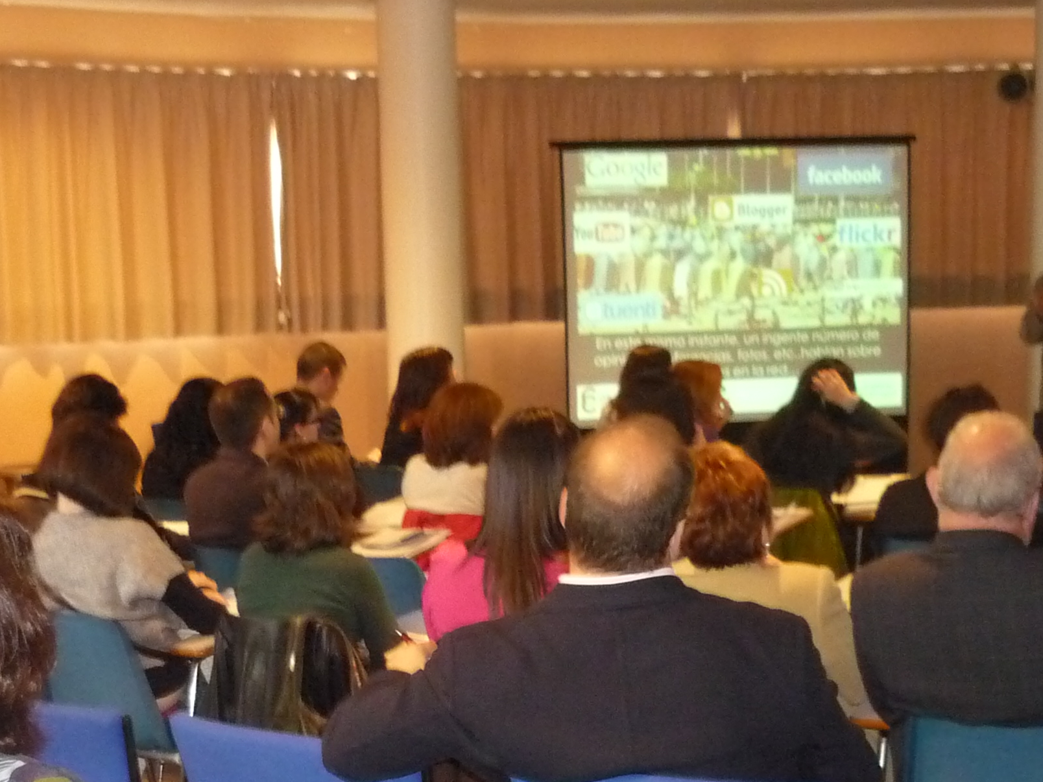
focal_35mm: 67
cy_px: 654
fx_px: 2019
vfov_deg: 21.6
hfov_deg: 28.9
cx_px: 386
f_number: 2.8
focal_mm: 5.5
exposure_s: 1/30
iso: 500
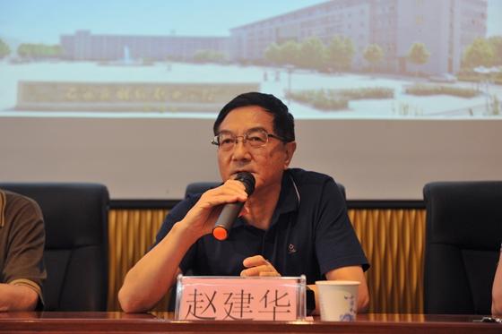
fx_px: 864
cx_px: 251
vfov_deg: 21.9
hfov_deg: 32.4
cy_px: 167
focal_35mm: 62
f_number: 4
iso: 1600
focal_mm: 62
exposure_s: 1/125
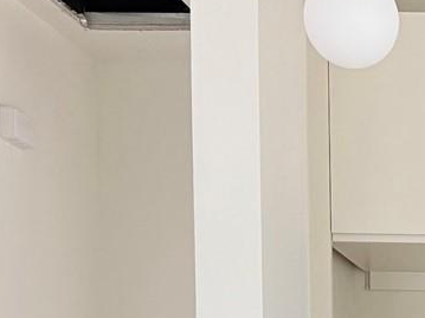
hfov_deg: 13.3
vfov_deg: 10.2
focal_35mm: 137
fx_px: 1681
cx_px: 696
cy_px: 570
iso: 125
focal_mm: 6.76
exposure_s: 1/121
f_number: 1.78
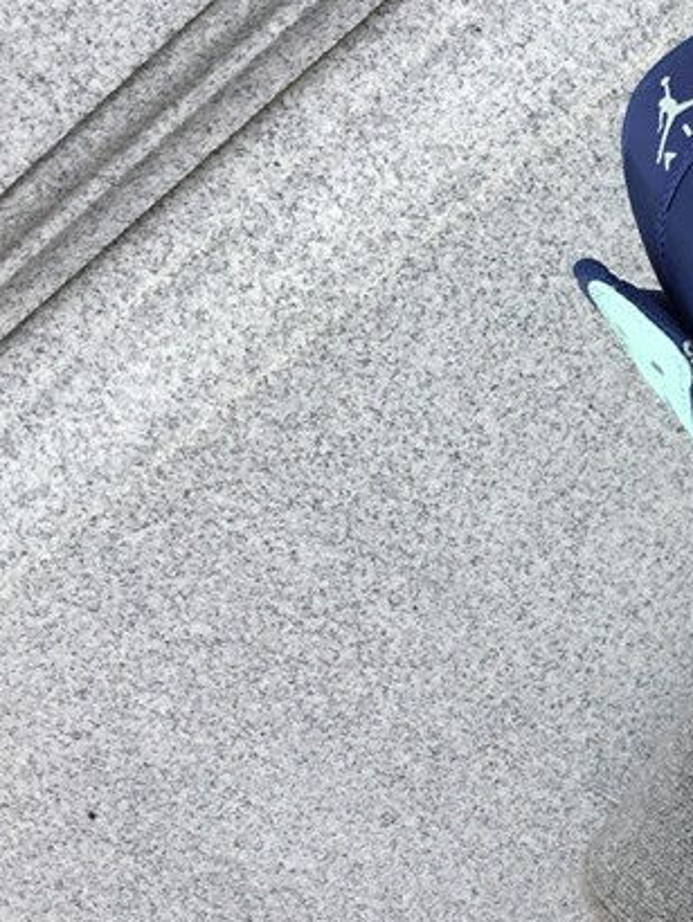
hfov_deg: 19.3
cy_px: 464
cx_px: 994
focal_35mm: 68
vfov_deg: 28.5
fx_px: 1813
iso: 25
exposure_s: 1/242
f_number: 2.4
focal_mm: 3.3
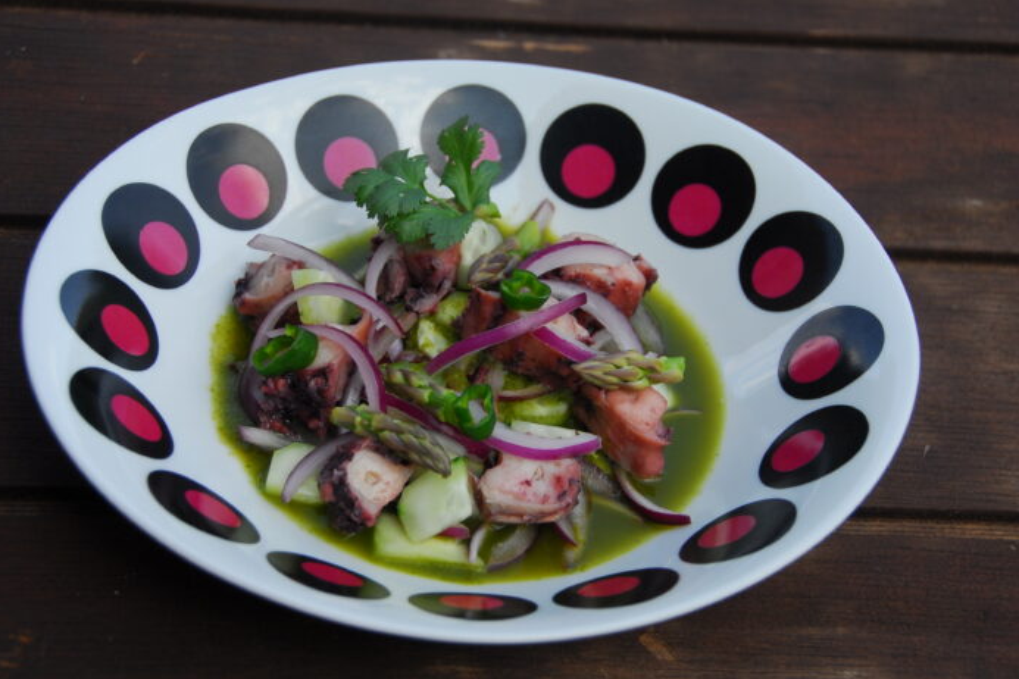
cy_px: 332
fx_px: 2349
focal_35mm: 83
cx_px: 525
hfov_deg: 24.5
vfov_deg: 16.5
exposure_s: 1/320
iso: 200
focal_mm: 48
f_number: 4.5
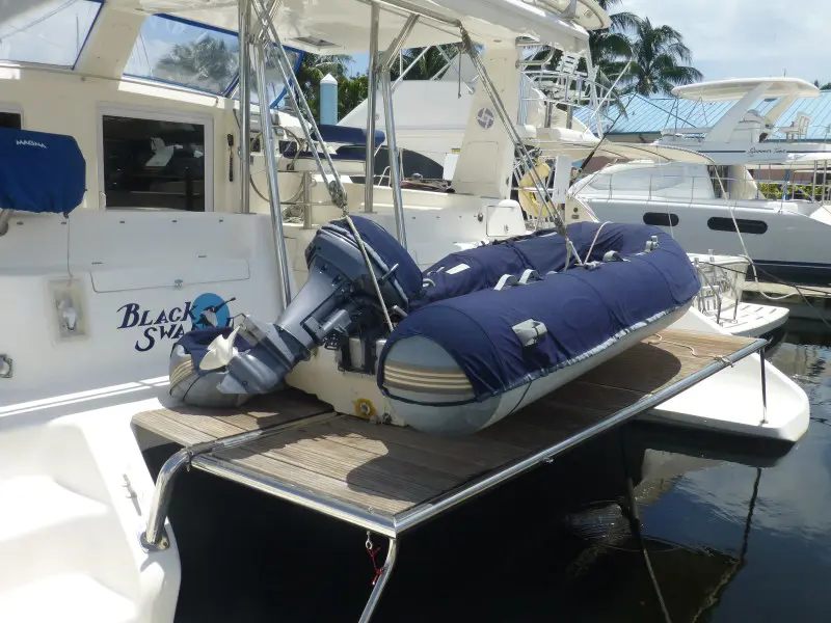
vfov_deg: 46.8
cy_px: 312
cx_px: 416
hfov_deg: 60.0
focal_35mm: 30
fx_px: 720
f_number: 4
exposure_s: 1/1300
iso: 100
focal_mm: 5.4
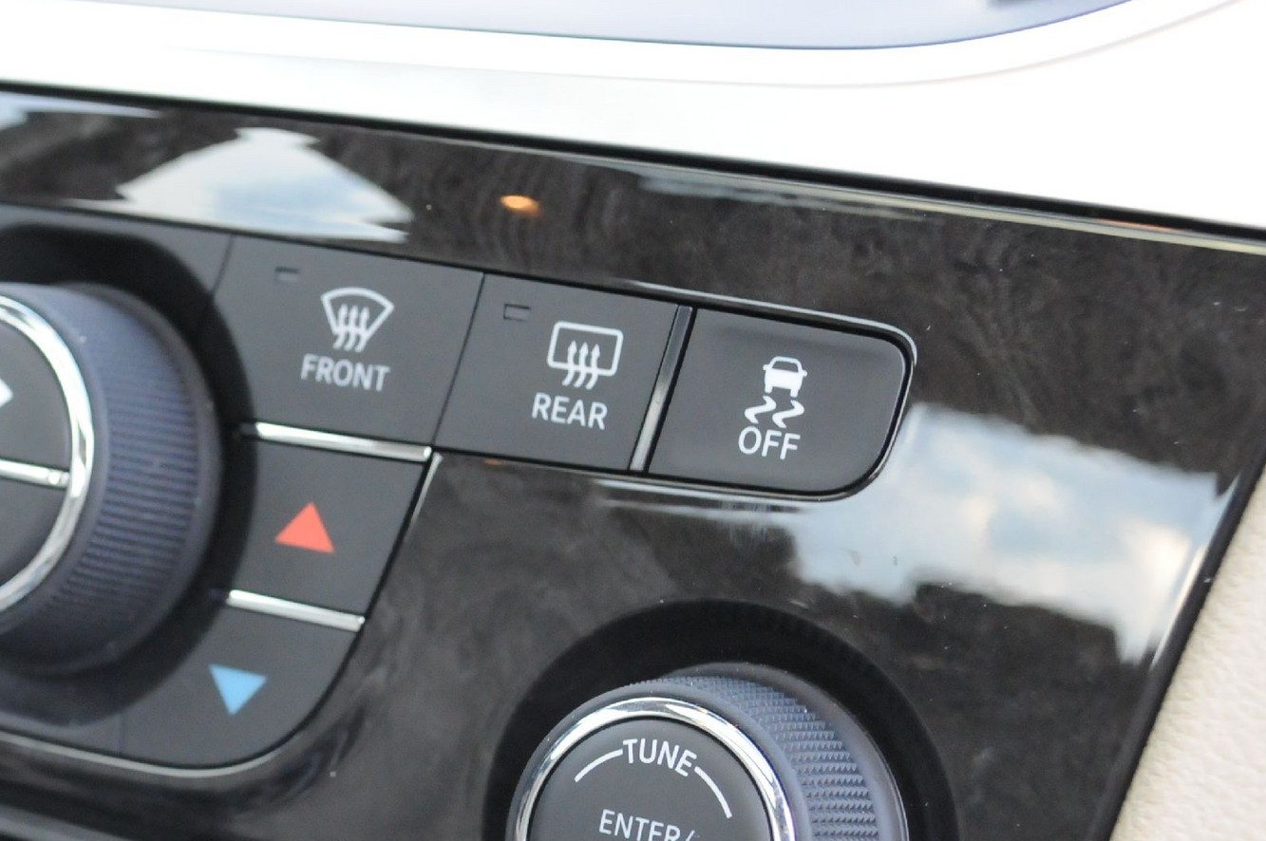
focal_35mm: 90
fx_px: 3162
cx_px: 177
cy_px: 569
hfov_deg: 22.2
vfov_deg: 15.1
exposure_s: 1/60
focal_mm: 32
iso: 2000
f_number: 5.6
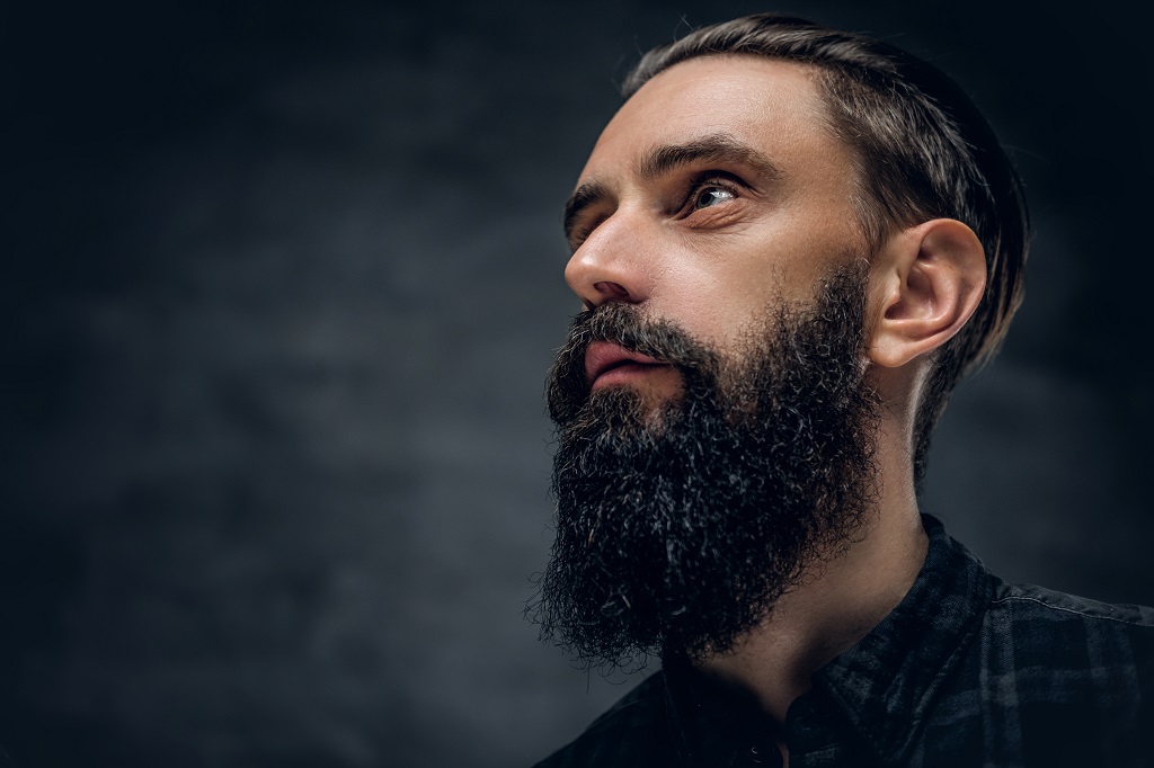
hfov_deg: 37.5
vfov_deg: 25.5
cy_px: 384
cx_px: 577
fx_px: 1698
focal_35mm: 53
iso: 200
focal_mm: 35
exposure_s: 1/180
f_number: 2
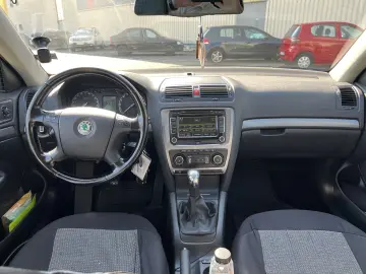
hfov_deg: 67.3
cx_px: 183
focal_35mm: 26
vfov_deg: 53.1
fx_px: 275
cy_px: 137
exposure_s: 1/143
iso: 32
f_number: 1.5
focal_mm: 5.7
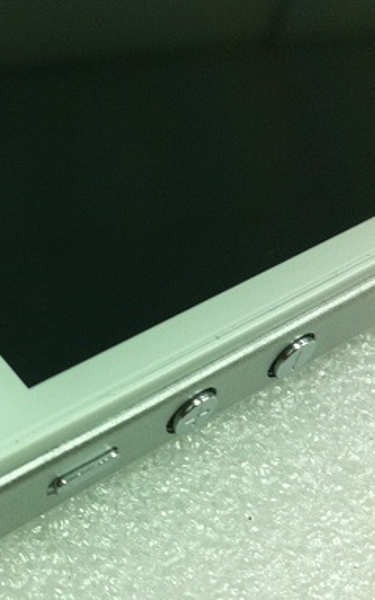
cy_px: 358
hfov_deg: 20.6
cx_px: 52
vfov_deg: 32.9
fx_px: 1013
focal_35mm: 62
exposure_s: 1/17
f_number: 2.8
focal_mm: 3.85
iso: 100
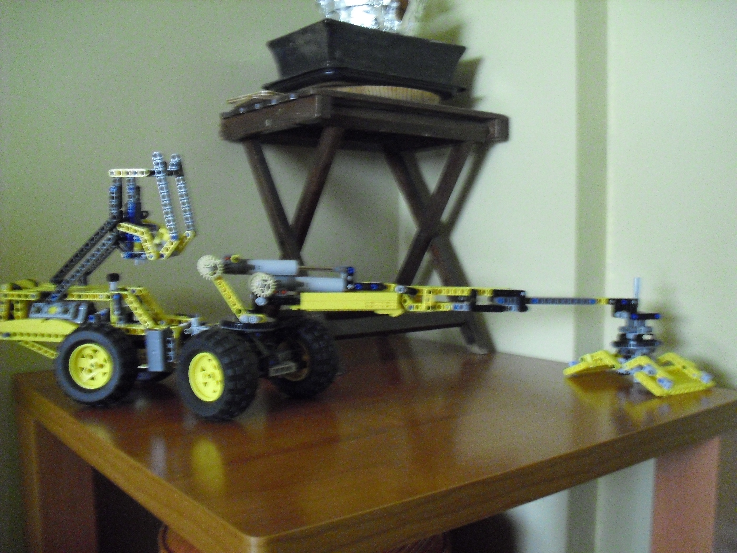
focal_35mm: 36
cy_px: 276
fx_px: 766
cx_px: 368
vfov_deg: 39.7
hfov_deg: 51.4
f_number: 3.1
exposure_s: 1/10
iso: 800
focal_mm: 6.3
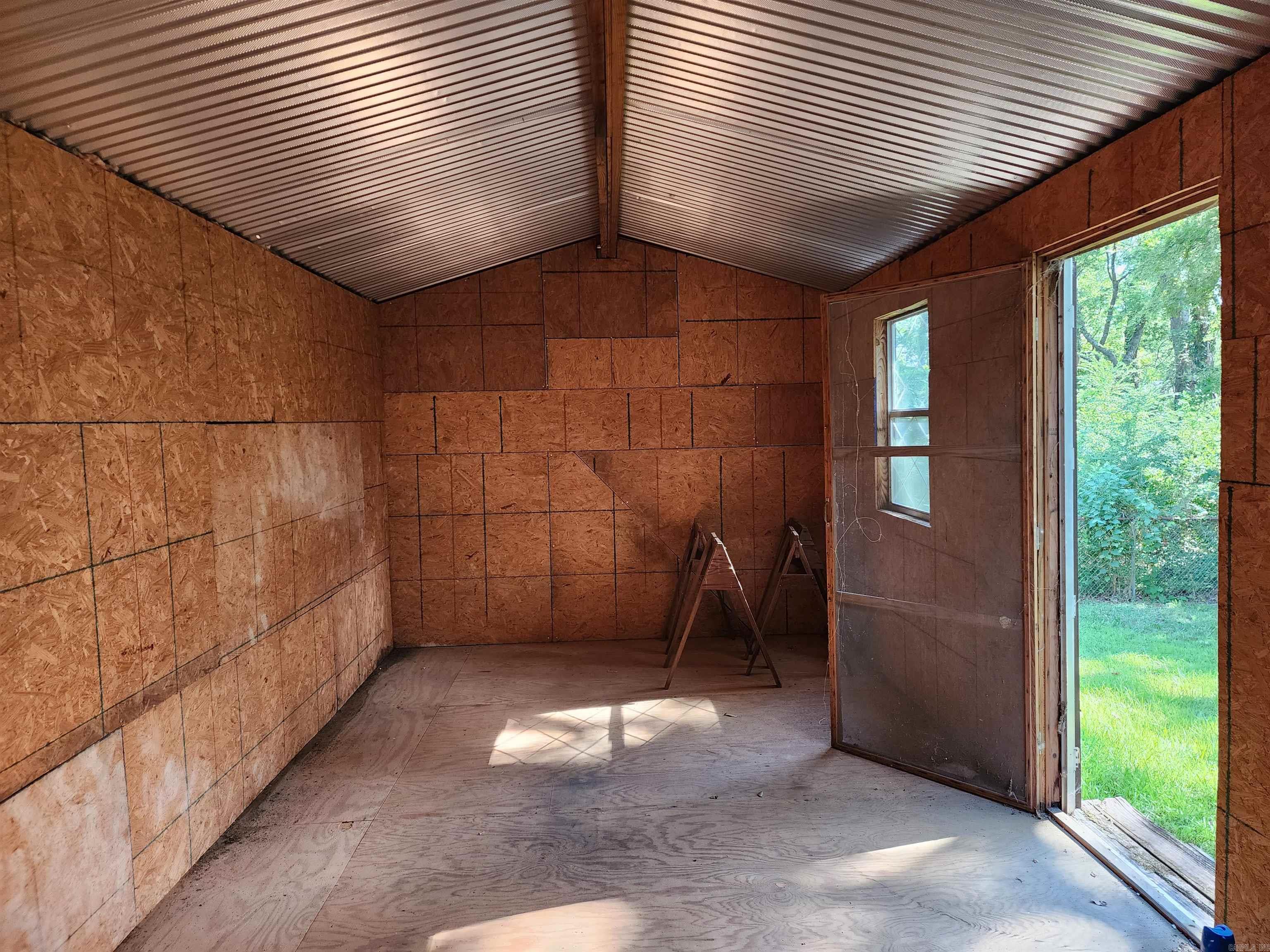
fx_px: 844
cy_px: 476
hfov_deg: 73.9
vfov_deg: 58.9
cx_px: 635
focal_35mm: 23
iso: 160
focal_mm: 6.4
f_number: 1.8
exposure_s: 1/120
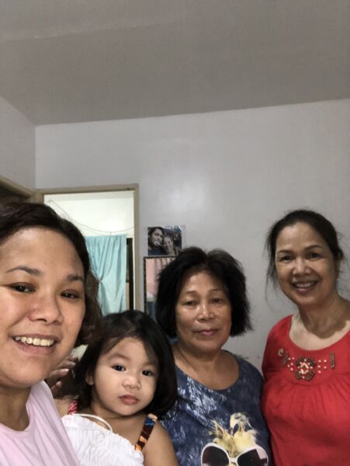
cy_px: 233
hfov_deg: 44.2
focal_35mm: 32
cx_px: 175
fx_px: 431
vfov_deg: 56.8
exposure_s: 1/40
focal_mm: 2.87
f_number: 2.2
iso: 200
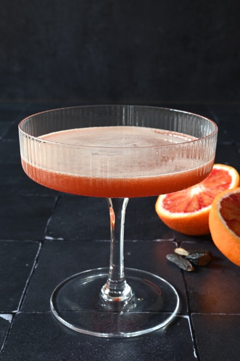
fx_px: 500
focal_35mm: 50
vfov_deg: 39.6
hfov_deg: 27.0
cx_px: 120
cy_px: 180
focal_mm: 50
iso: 50
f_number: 25
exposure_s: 10
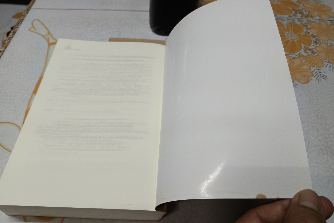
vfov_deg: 51.2
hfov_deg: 71.5
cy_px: 119
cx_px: 167
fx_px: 232
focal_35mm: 25
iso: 873
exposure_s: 1/50
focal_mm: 5.31
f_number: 1.7
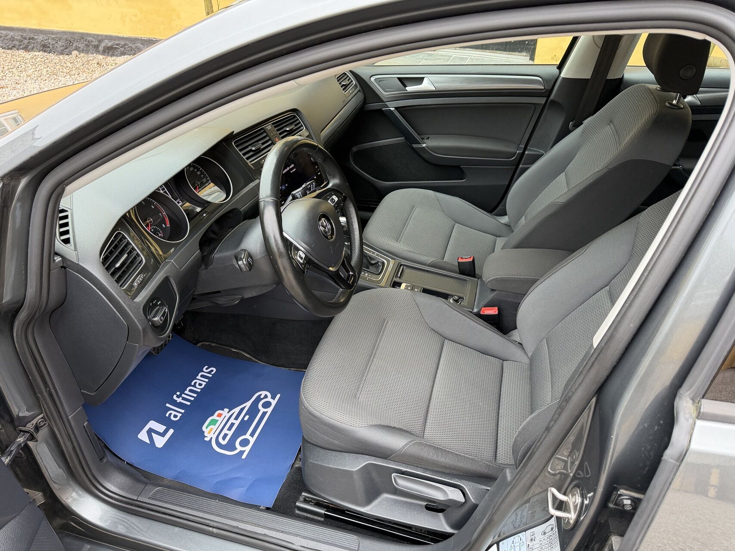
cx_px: 368
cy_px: 276
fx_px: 510
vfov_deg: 56.8
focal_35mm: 24
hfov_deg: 71.6
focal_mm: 6.76
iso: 160
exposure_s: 1/158
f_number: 1.78
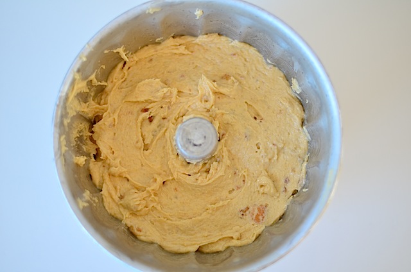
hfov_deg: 27.0
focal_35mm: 75
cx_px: 206
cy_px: 136
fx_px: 855
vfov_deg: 18.1
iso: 160
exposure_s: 1/200
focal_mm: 50
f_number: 1.4
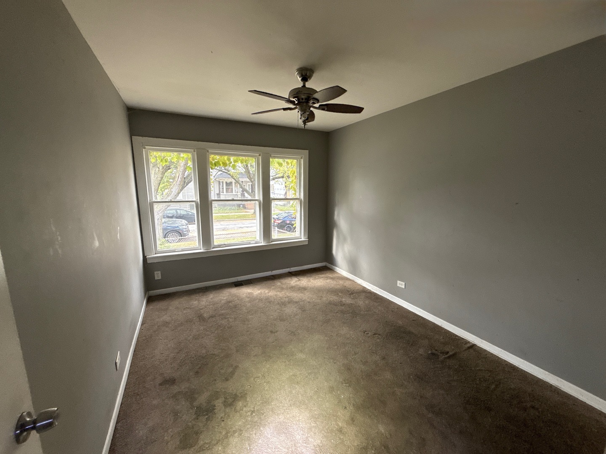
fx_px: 245
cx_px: 303
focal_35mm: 14
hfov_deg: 102.1
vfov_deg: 85.7
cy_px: 227
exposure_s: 1/120
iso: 250
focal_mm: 2.22
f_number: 2.2
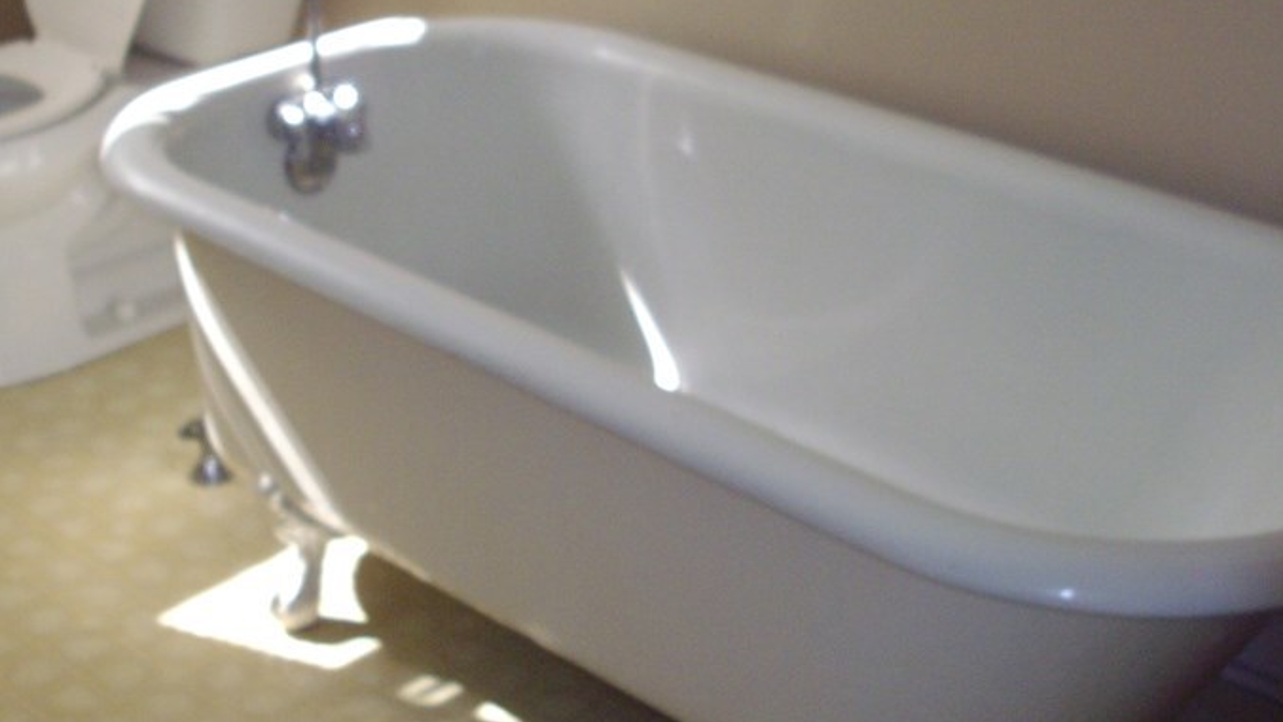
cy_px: 195
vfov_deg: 19.6
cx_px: 485
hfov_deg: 34.2
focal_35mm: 61
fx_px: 2075
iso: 195
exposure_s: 1/50
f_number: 2.8
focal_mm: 6.2
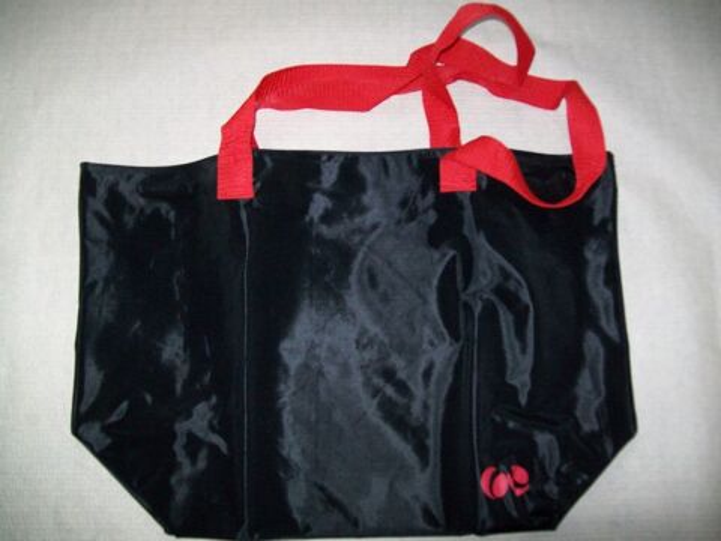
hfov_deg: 54.0
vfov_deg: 41.8
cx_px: 360
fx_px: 708
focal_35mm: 34
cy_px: 270
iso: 160
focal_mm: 6.1
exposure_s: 1/60
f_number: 2.7
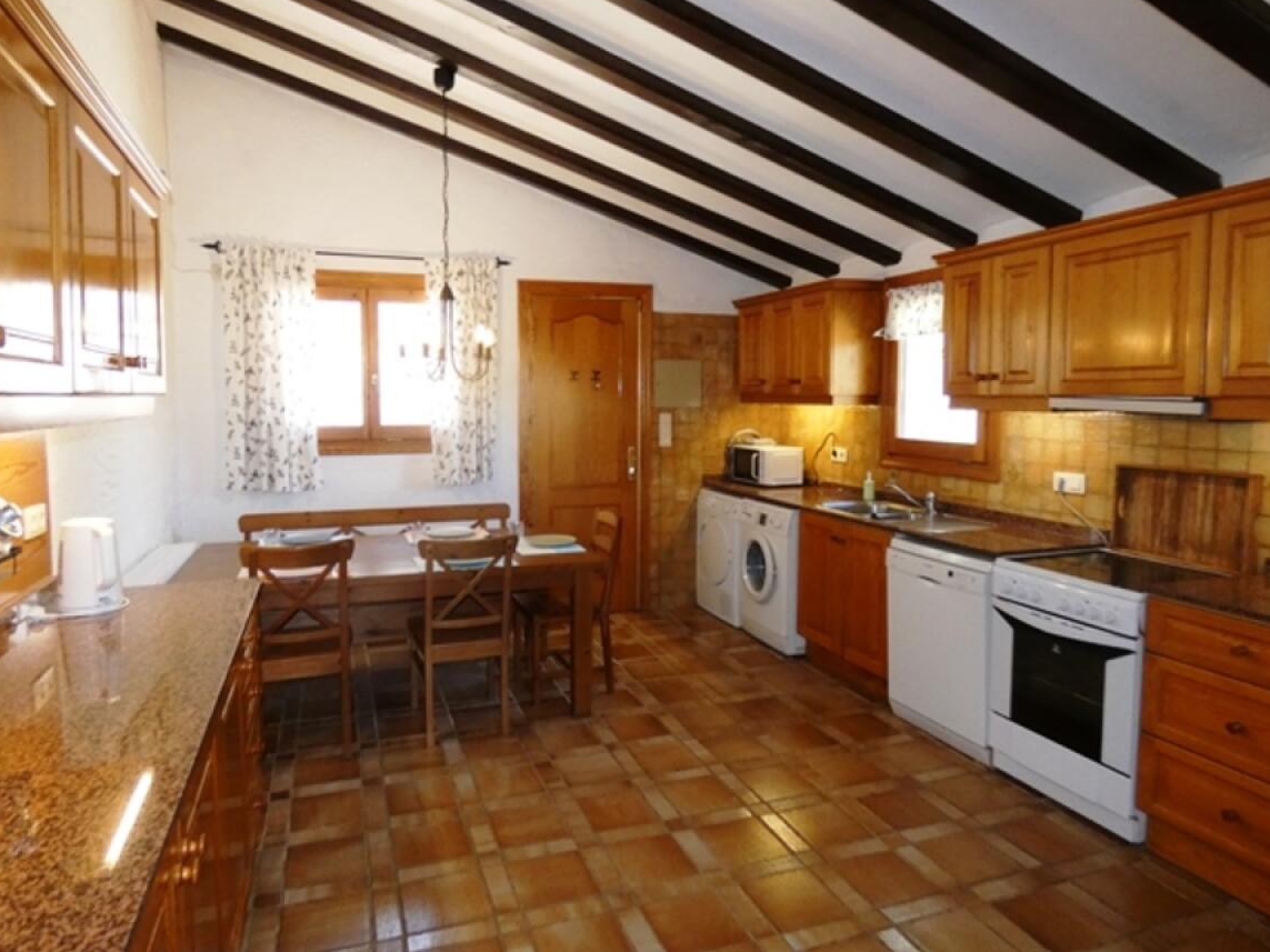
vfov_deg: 63.4
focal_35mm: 21
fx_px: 770
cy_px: 453
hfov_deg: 79.0
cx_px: 618
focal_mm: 3.6
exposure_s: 1/60
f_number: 2.8
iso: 500
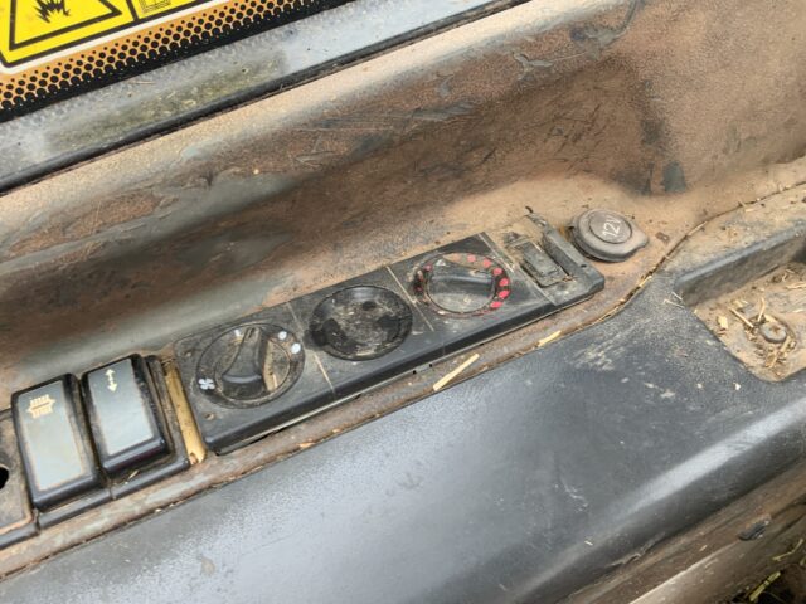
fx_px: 675
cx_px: 403
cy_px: 302
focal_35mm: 29
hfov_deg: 61.7
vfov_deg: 48.2
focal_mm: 3
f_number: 1.8
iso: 64
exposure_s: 1/72
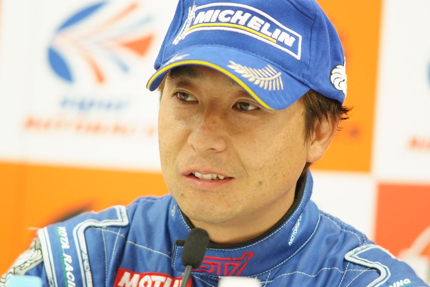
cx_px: 215
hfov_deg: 7.6
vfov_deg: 5.1
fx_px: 3225
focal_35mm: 270
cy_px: 144
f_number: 2.8
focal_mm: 180
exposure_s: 1/125
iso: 1600
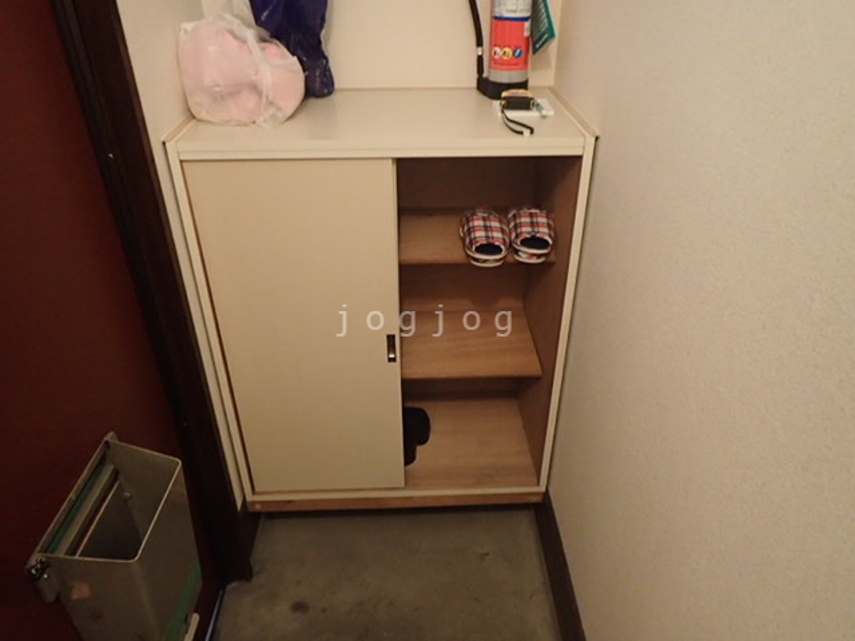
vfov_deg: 54.9
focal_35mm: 25
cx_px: 428
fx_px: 617
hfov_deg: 69.4
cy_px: 320
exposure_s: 1/30
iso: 640
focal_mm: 4.5
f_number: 2
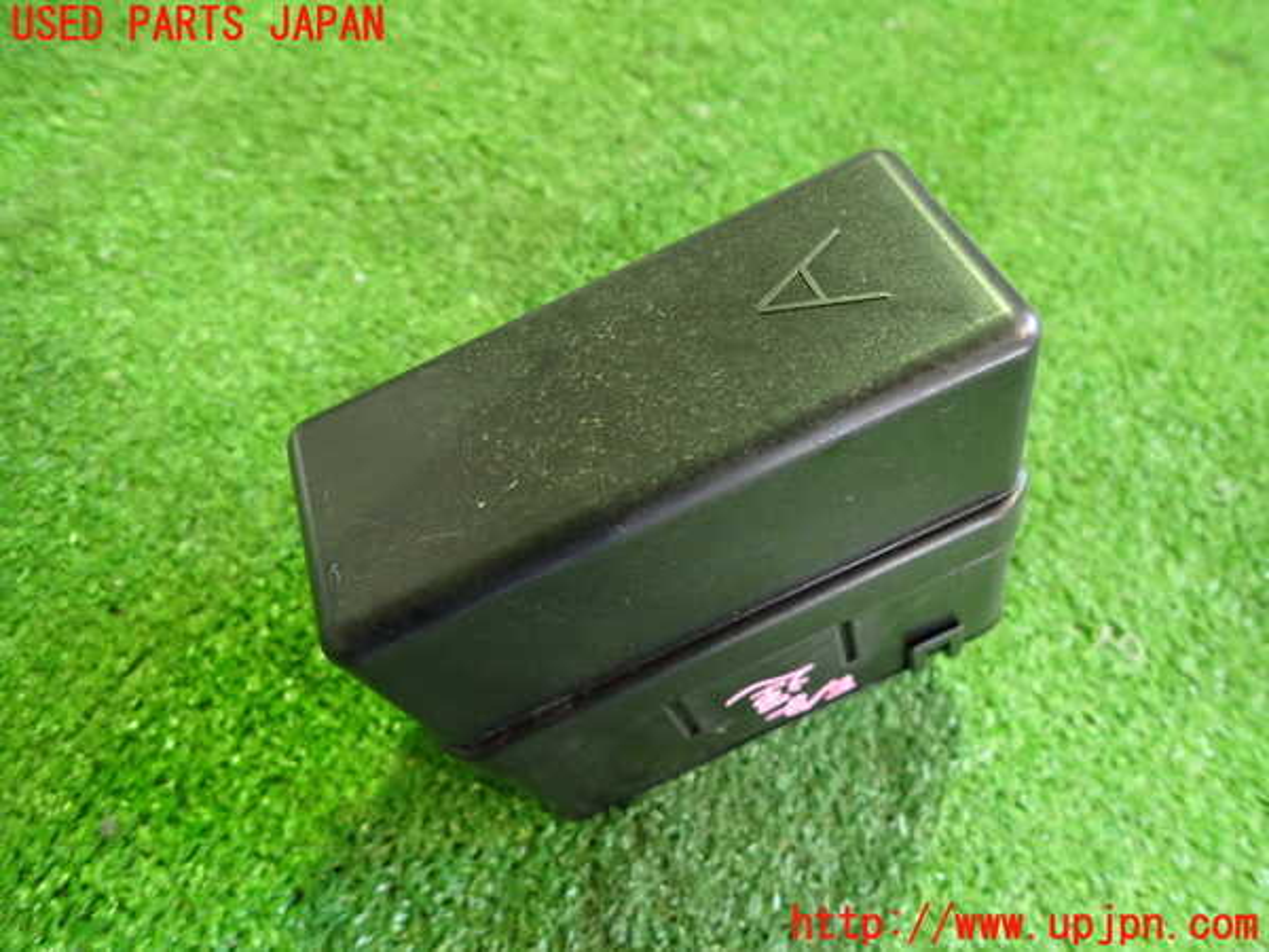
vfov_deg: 54.9
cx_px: 634
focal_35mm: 25
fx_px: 916
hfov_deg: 69.4
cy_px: 476
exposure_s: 1/30
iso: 640
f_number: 2
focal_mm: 4.5
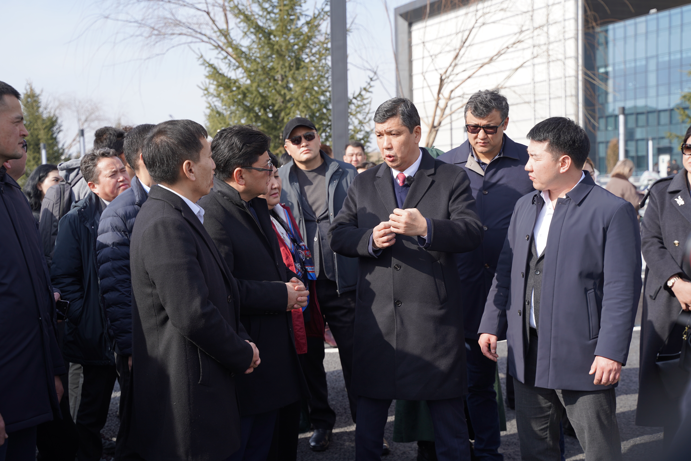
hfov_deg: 41.1
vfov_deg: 28.1
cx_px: 346
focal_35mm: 48
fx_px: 921
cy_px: 230
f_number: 4.5
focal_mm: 48
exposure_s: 1/400
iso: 100
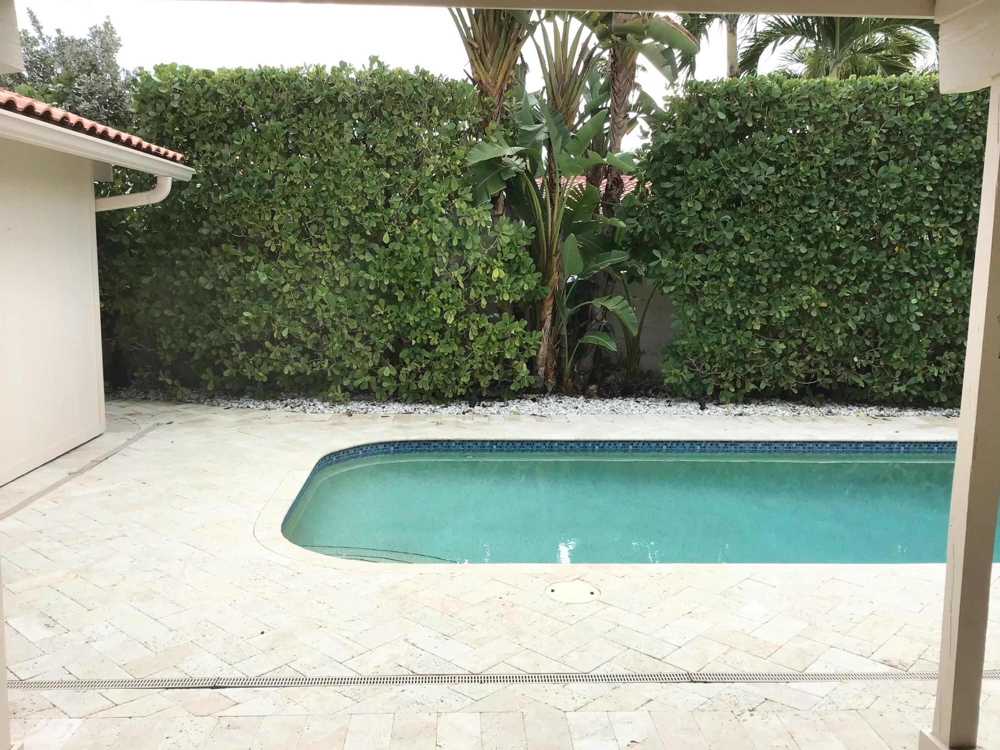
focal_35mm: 31
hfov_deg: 58.4
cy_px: 375
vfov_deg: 45.4
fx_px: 896
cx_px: 500
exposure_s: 1/529
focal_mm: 3.3
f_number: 2.4
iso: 25
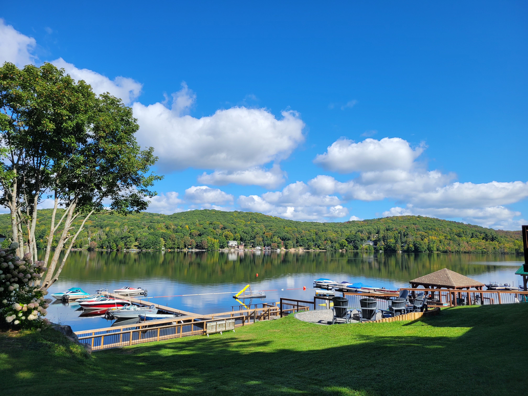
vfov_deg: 53.1
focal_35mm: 26
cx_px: 264
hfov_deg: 67.3
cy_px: 198
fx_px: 397
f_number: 1.8
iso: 40
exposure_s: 1/2265
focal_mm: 5.4
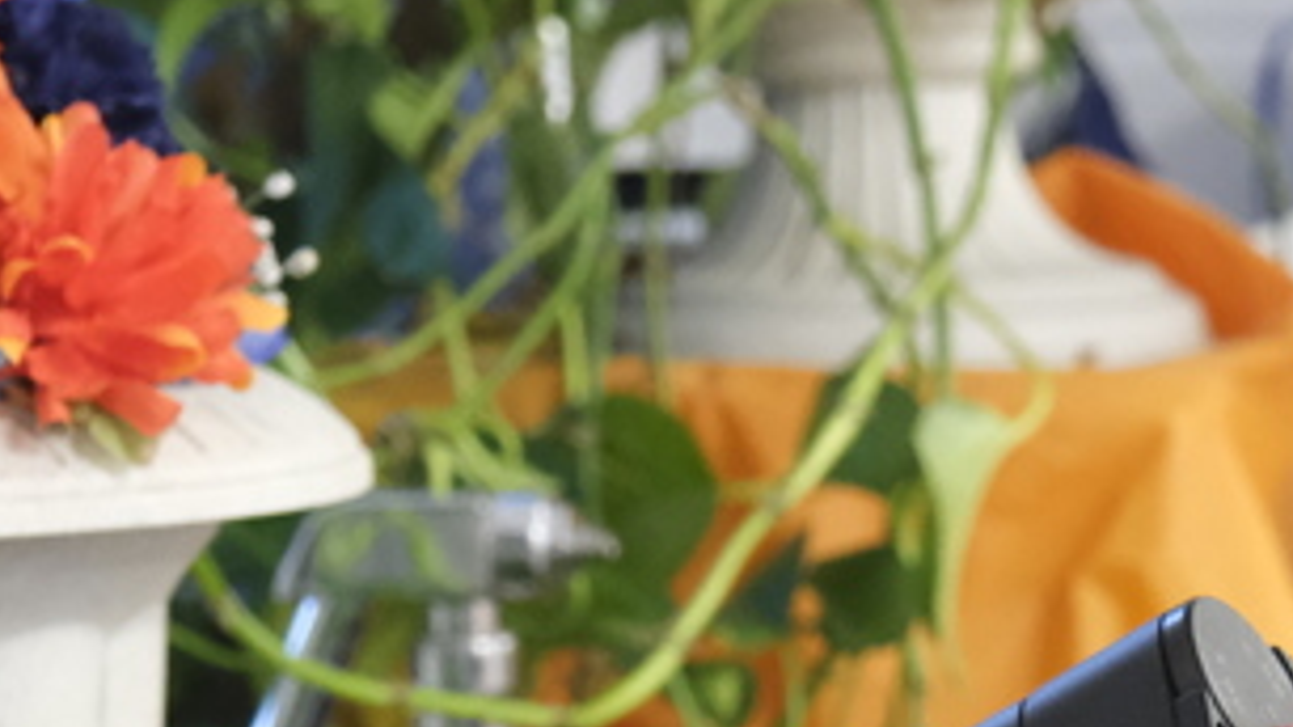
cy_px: 1283
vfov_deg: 6.6
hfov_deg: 11.6
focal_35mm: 179
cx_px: 1804
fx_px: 6136
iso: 6400
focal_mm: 34.2
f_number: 4
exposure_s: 1/40
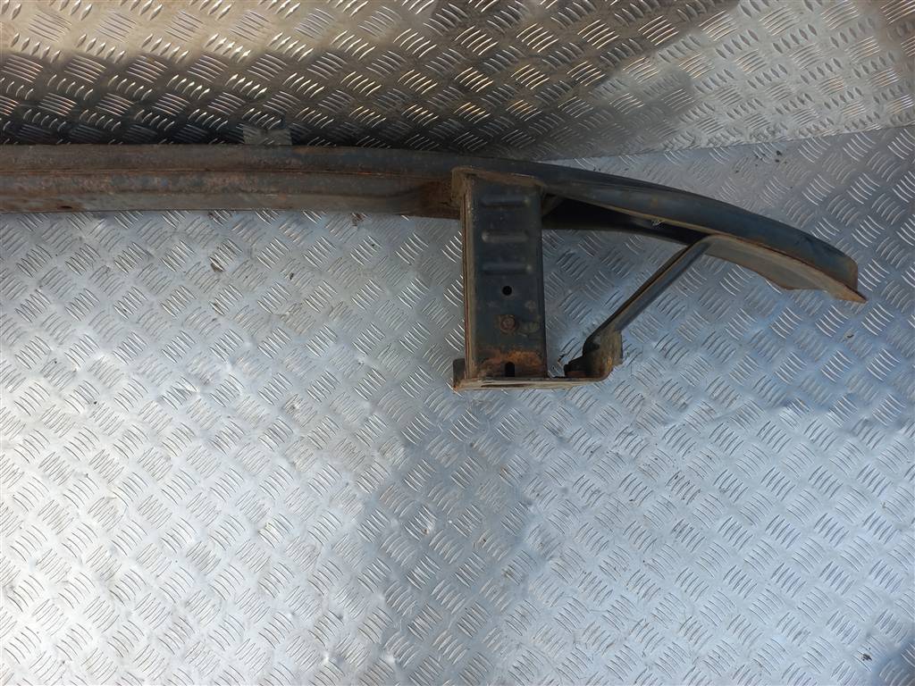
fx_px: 661
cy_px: 343
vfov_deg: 54.9
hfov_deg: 69.4
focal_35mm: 25
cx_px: 458
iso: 25
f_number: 1.8
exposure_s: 1/100
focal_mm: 4.6
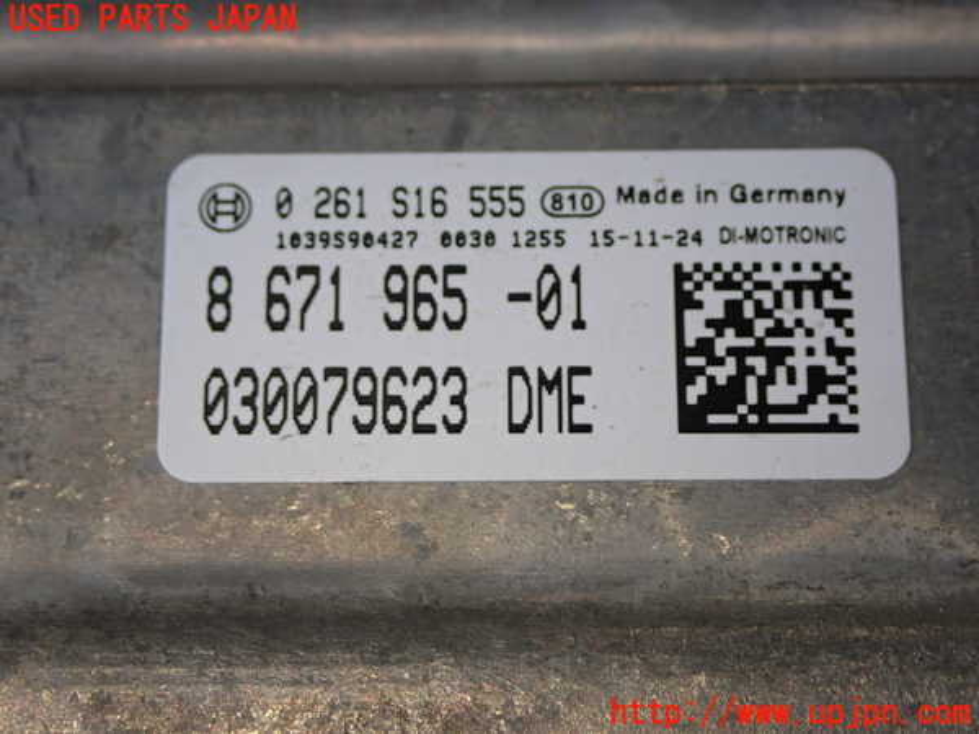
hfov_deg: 23.8
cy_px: 367
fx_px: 2319
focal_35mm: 82
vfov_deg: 18.0
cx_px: 490
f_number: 4.3
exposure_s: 1/80
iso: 200
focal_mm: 14.62
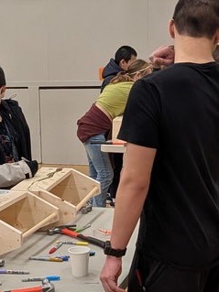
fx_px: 650
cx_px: 27
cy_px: 171
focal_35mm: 77
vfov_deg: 25.3
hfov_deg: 18.8
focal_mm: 4.53
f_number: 1.7
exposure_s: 1/270
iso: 520
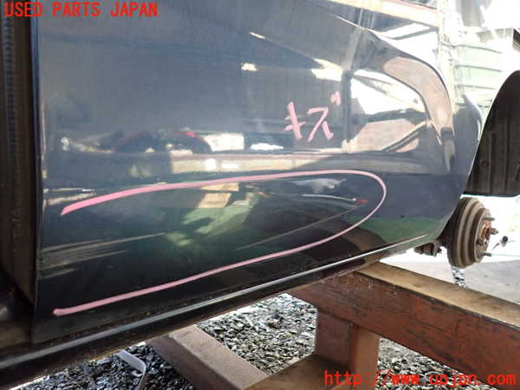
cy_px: 195
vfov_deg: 54.9
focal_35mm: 25
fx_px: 376
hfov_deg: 69.4
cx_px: 260
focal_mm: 4.5
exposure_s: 1/250
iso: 500
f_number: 2
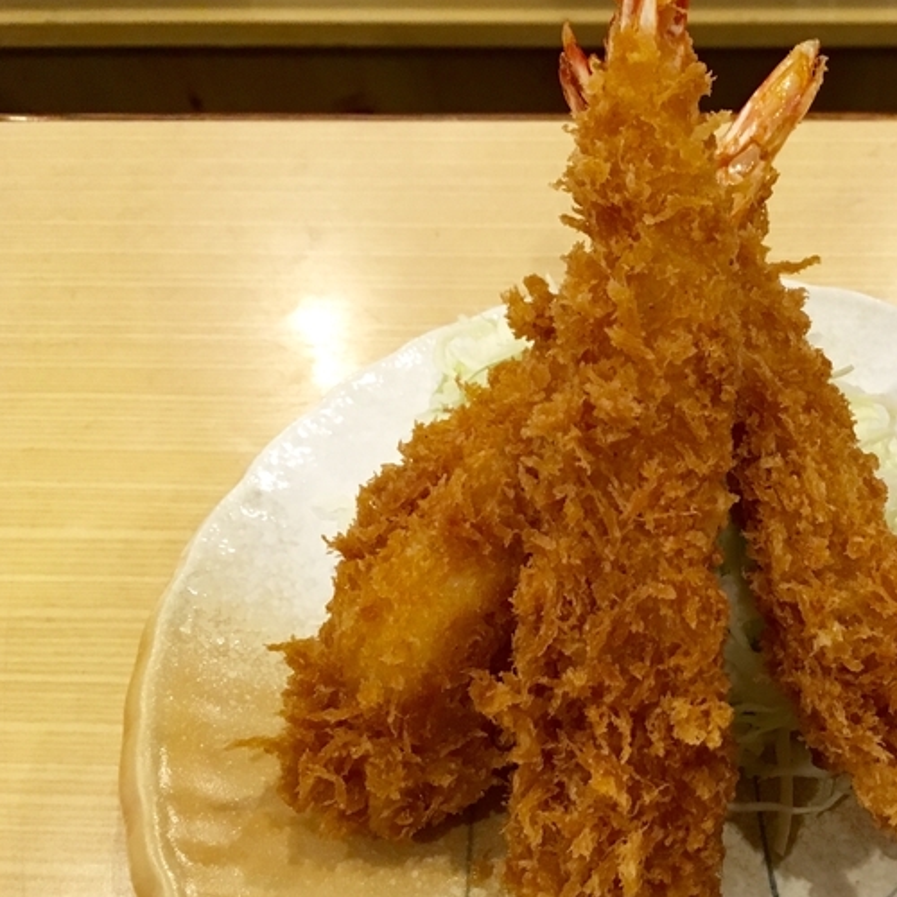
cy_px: 477
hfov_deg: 39.6
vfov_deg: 40.9
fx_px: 1202
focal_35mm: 41
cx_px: 689
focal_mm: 4.15
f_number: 2.2
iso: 200
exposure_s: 1/20
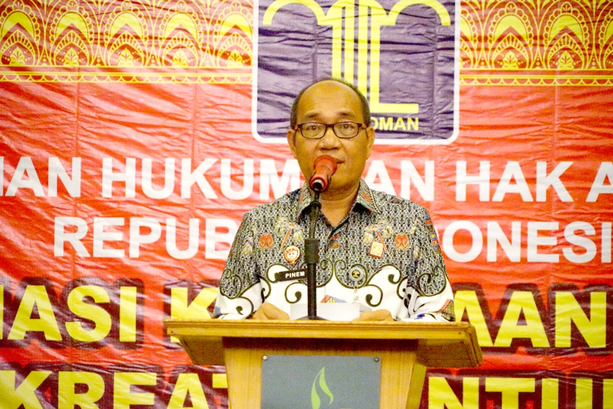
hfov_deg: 8.7
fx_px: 4036
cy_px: 204
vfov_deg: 5.8
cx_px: 306
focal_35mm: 237
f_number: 6.3
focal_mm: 237
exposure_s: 1/100
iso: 25600
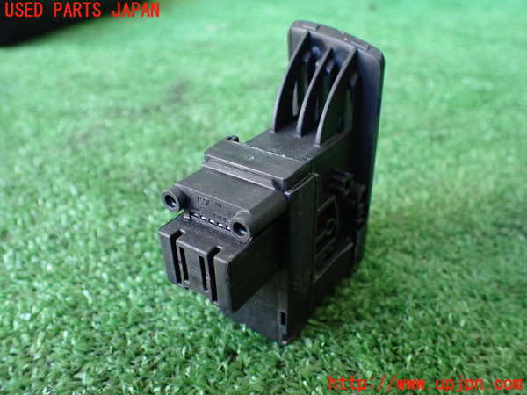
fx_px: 457
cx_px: 264
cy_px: 198
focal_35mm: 30
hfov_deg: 60.0
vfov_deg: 46.8
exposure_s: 1/125
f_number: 2.3
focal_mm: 5.4
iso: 800
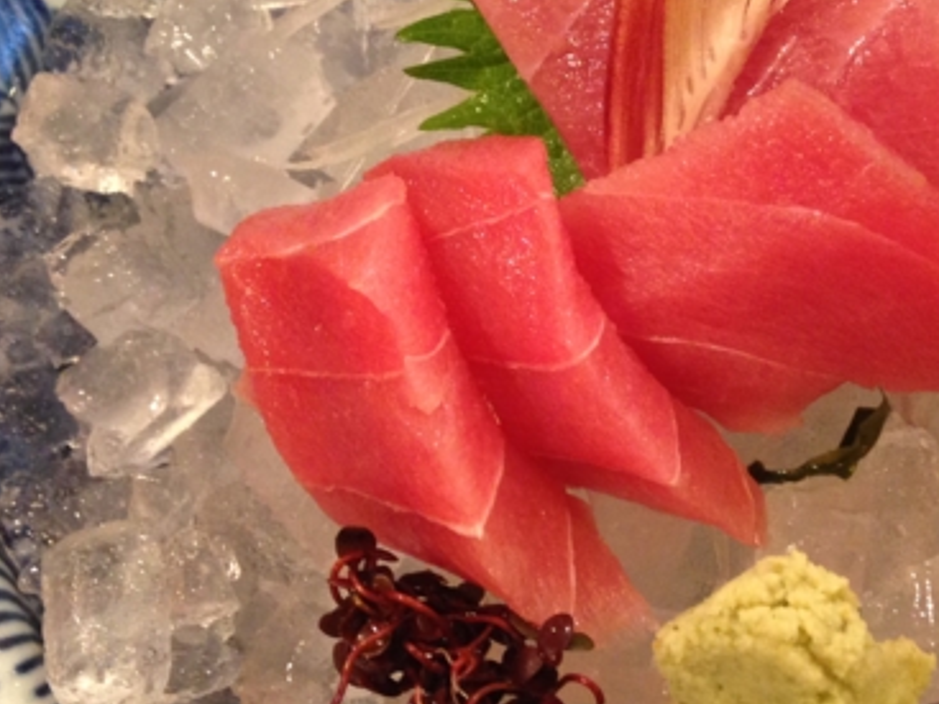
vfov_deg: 20.4
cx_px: 798
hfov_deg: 26.4
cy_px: 340
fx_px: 1952
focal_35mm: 72
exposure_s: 1/20
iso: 200
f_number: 2.4
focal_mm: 4.12
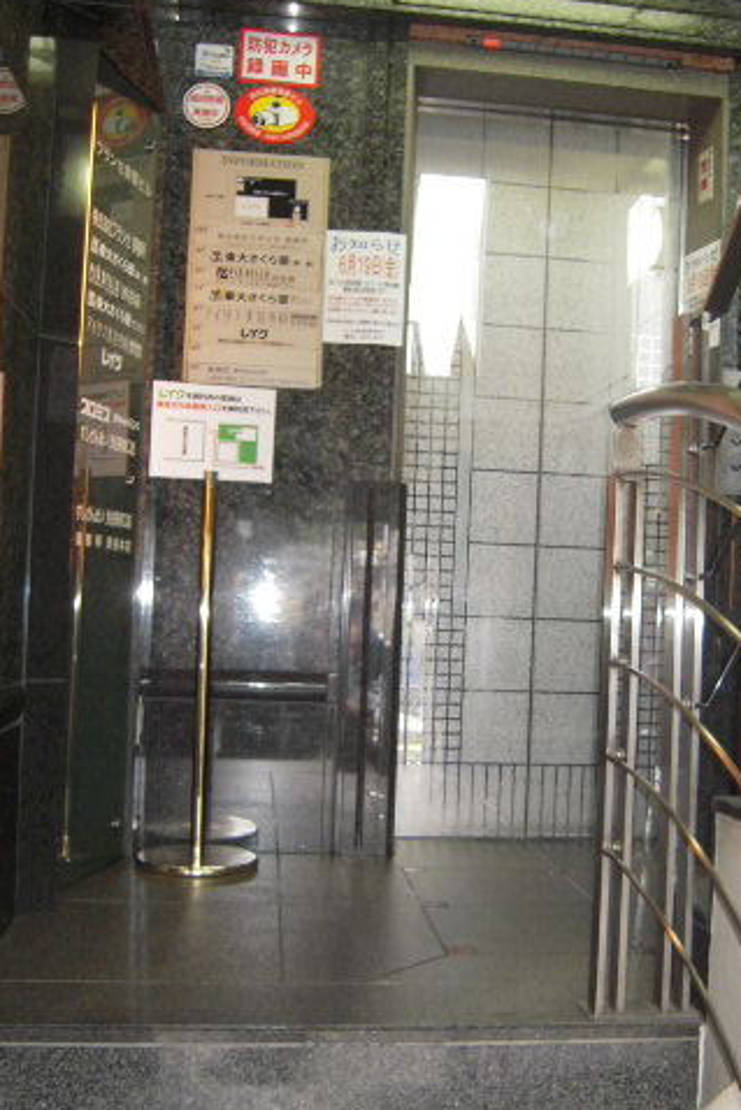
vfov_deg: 49.5
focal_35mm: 39
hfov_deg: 34.1
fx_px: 1203
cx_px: 441
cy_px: 599
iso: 320
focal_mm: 5
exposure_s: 1/40
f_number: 2.7
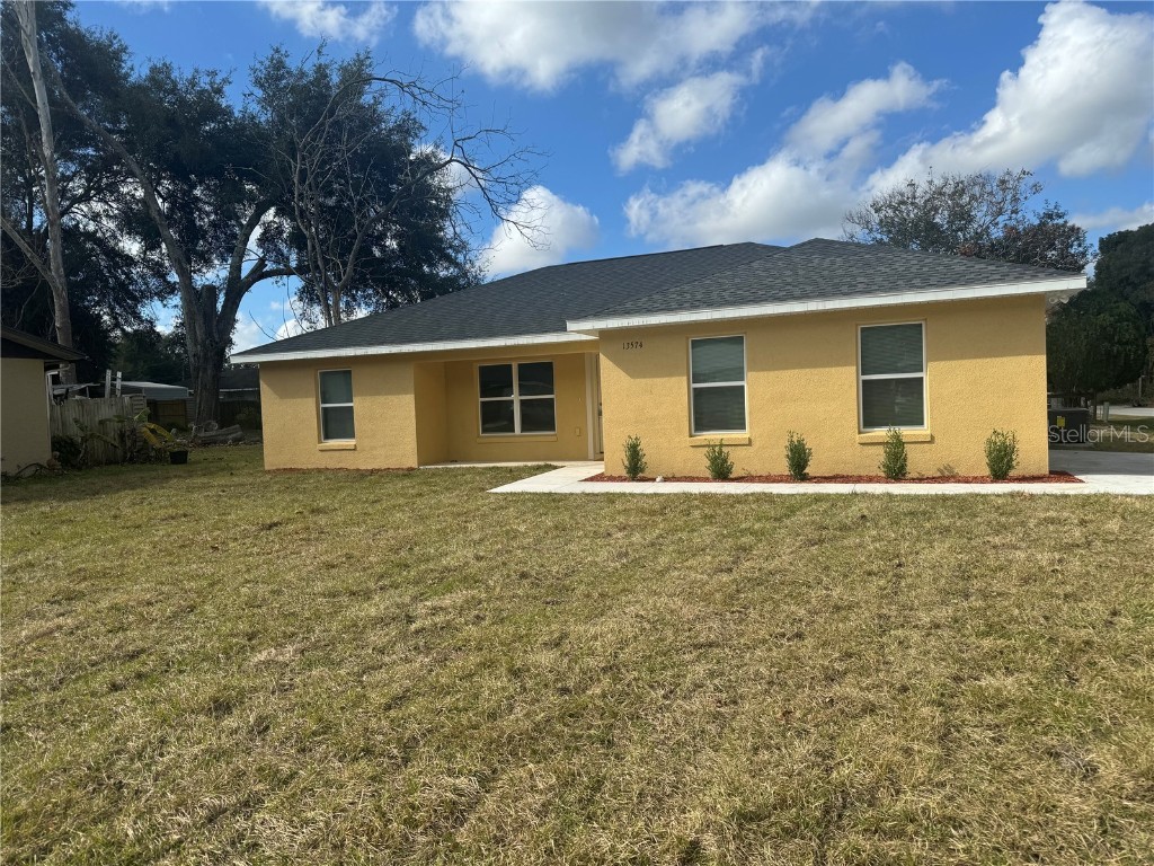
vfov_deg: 56.8
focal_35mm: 24
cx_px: 577
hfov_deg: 71.6
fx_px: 800
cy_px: 433
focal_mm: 6.86
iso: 80
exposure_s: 1/4950
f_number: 1.78
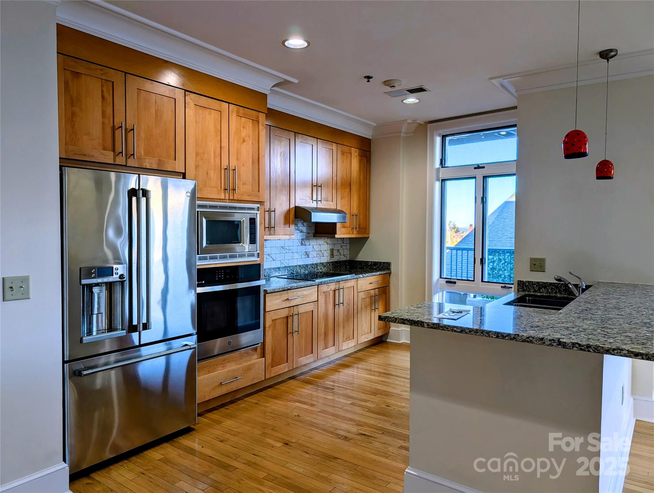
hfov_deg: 71.5
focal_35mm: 24
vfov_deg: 56.9
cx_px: 327
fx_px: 454
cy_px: 246
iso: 23
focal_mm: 6.9
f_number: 1.68
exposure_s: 1/270
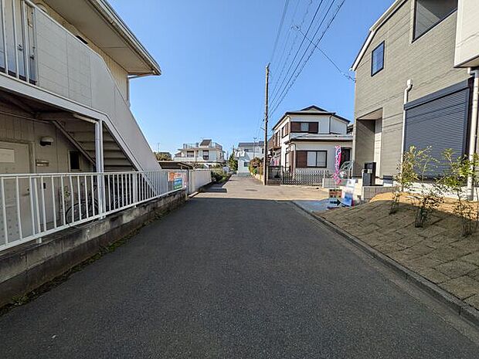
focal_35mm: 14
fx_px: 194
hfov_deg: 102.1
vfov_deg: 85.7
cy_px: 180
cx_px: 240
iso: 48
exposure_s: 1/1414
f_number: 2.2
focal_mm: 1.83
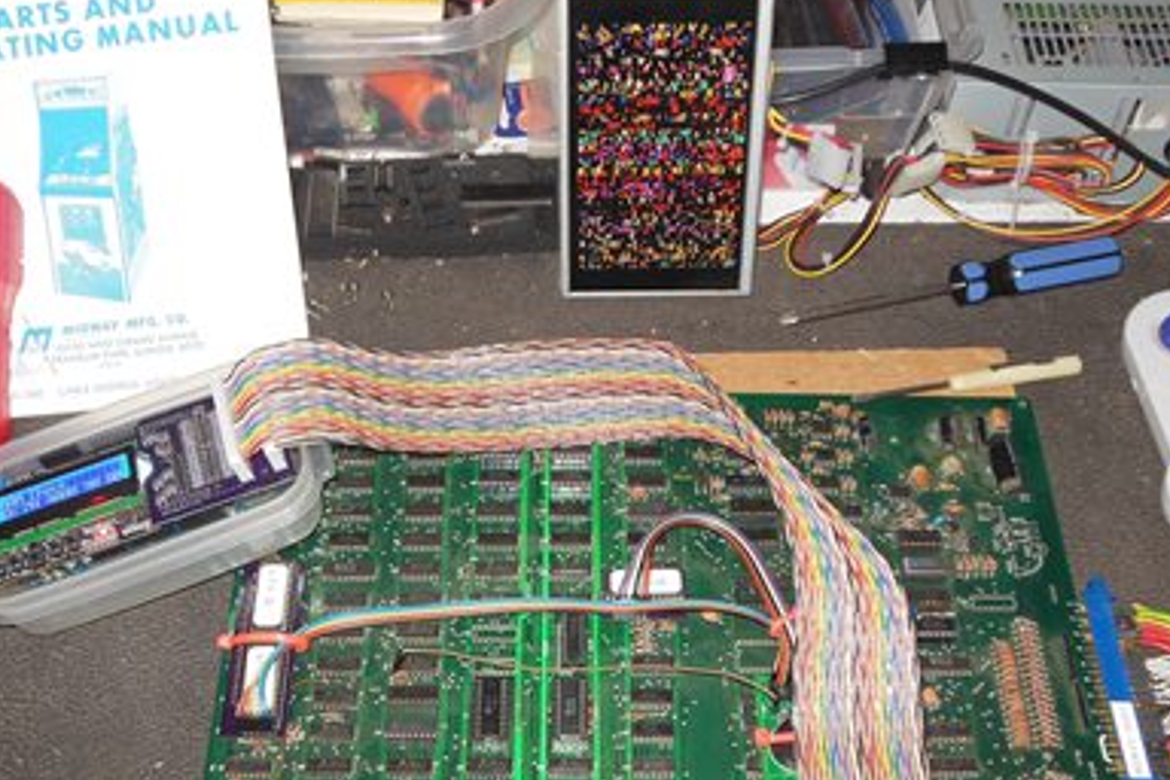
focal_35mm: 40
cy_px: 466
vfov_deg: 33.3
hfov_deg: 48.5
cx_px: 576
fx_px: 1300
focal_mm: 6
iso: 200
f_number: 3.5
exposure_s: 1/30
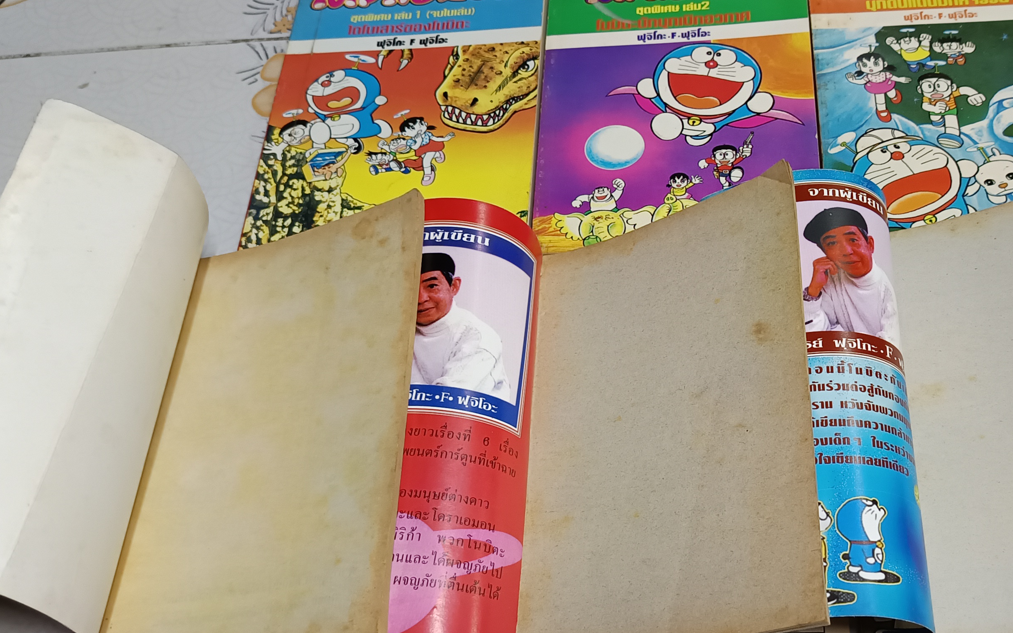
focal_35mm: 42
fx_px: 1159
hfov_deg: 46.3
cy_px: 395
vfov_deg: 30.4
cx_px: 694
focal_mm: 5.31
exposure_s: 1/33.3
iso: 1025
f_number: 1.7
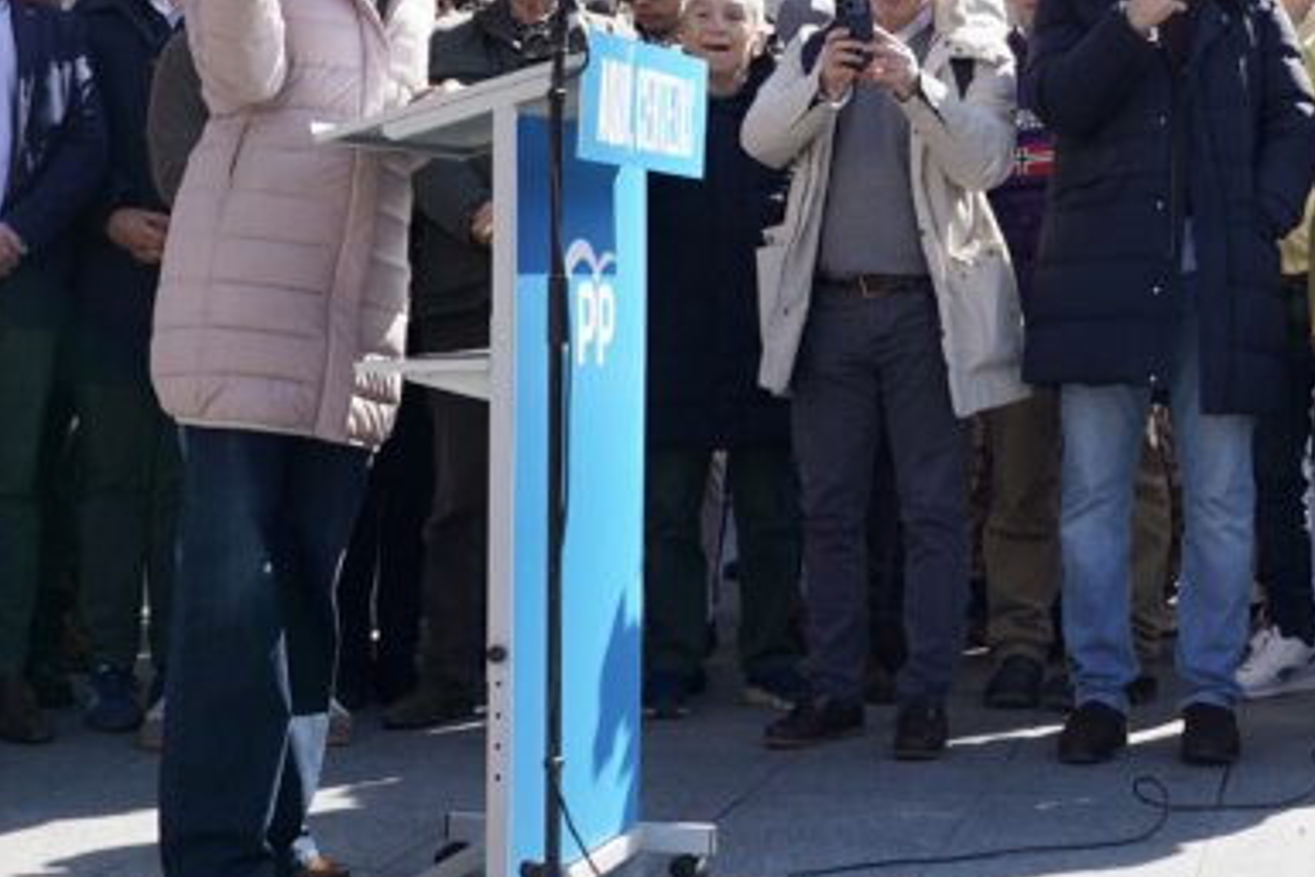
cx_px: 733
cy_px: -159
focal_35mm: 80
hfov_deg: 25.3
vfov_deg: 16.4
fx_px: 2922
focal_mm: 24
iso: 100
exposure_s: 1/320
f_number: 4.5
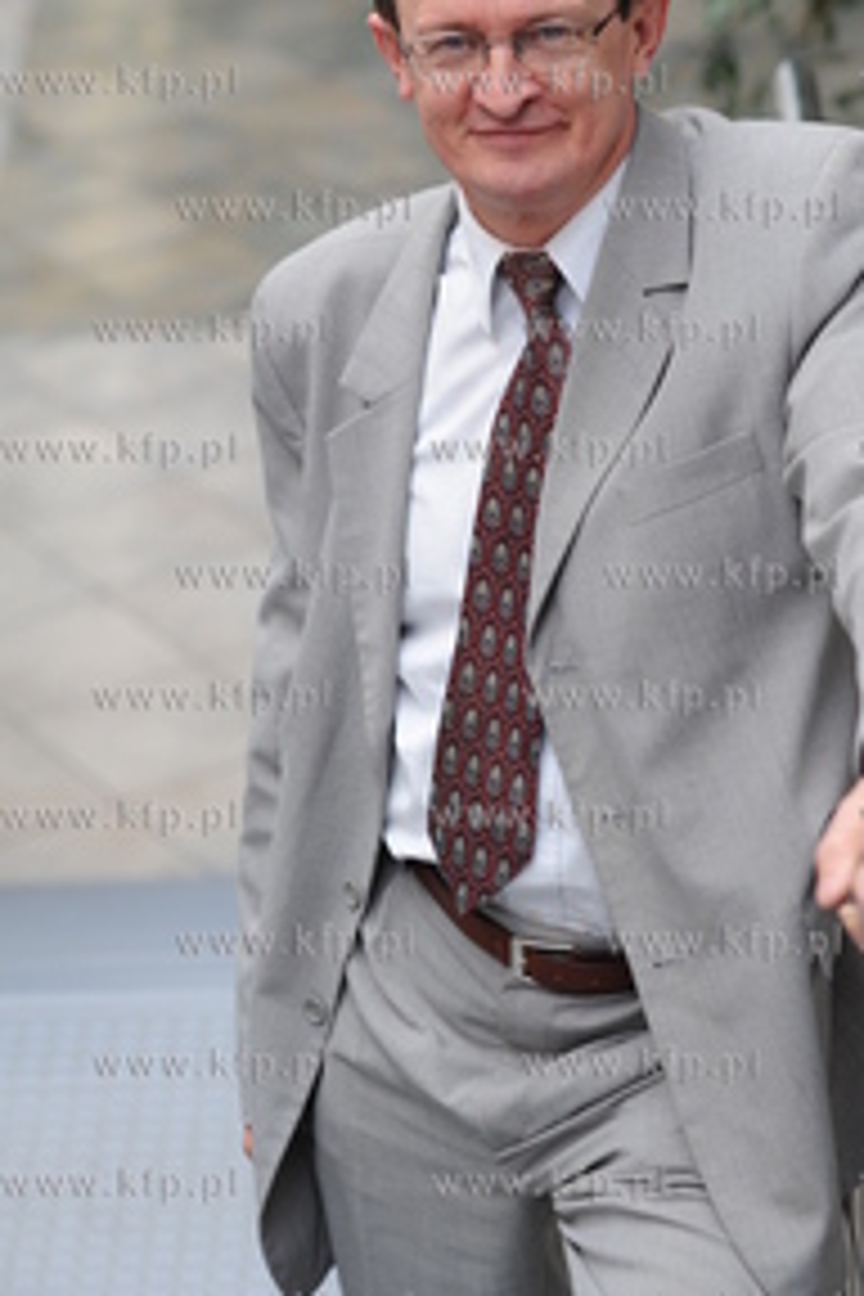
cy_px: 567
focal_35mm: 118
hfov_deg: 11.6
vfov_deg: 17.3
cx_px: 580
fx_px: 4248
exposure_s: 1/250
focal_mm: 85
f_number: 4
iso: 400
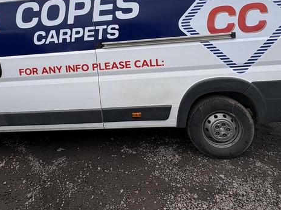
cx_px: 112
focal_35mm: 27
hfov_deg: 64.8
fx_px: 219
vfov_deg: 48.2
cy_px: 40
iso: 50
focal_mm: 2.22
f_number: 2.2
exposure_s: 1/921
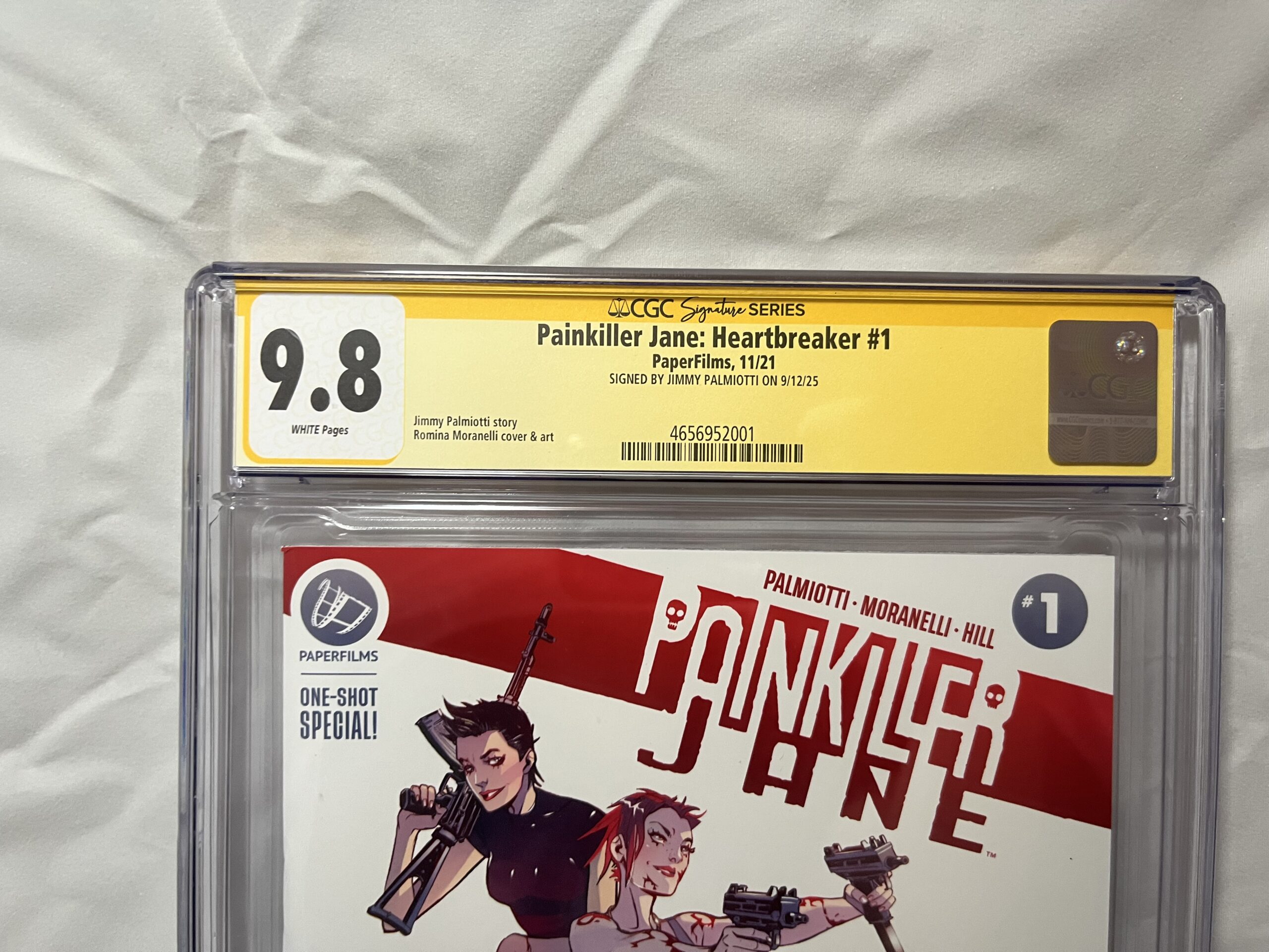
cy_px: 476
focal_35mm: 26
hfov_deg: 67.3
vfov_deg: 53.1
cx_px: 634
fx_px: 953
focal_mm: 5.1
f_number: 1.6
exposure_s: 1/60
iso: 125
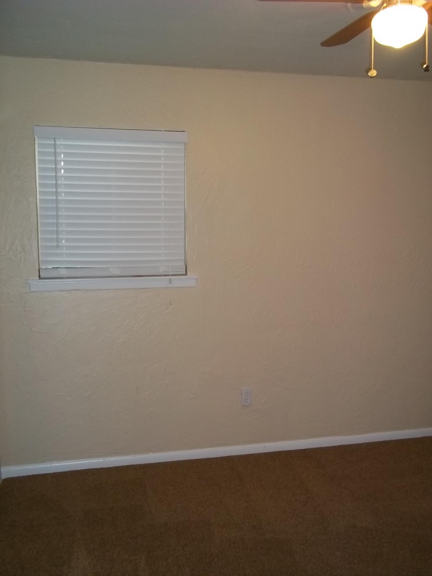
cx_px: 216
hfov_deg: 39.7
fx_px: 599
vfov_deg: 51.4
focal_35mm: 36
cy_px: 288
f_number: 3.1
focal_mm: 6.5
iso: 160
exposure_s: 1/30
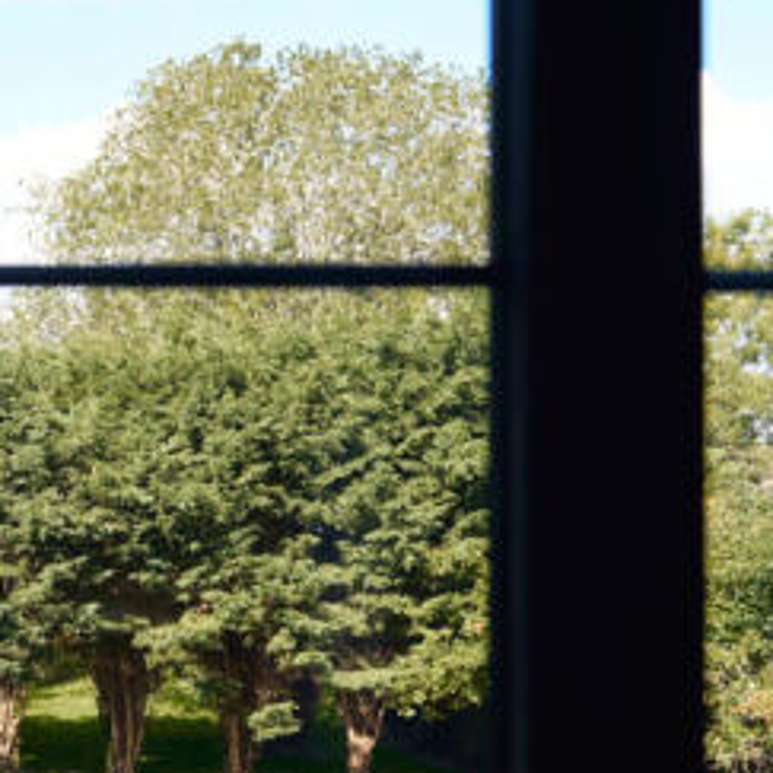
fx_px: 1390
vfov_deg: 30.5
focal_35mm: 55
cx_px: -84
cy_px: 596
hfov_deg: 28.2
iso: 100
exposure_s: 1/160
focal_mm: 24
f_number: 4.5
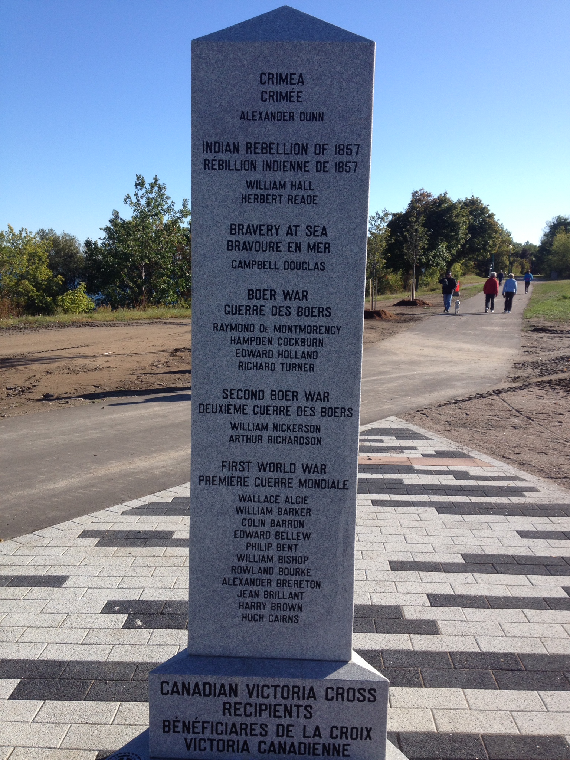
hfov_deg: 40.7
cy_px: 380
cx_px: 285
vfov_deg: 52.6
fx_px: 768
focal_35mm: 35
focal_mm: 4.28
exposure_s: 1/1151
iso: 50
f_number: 2.4
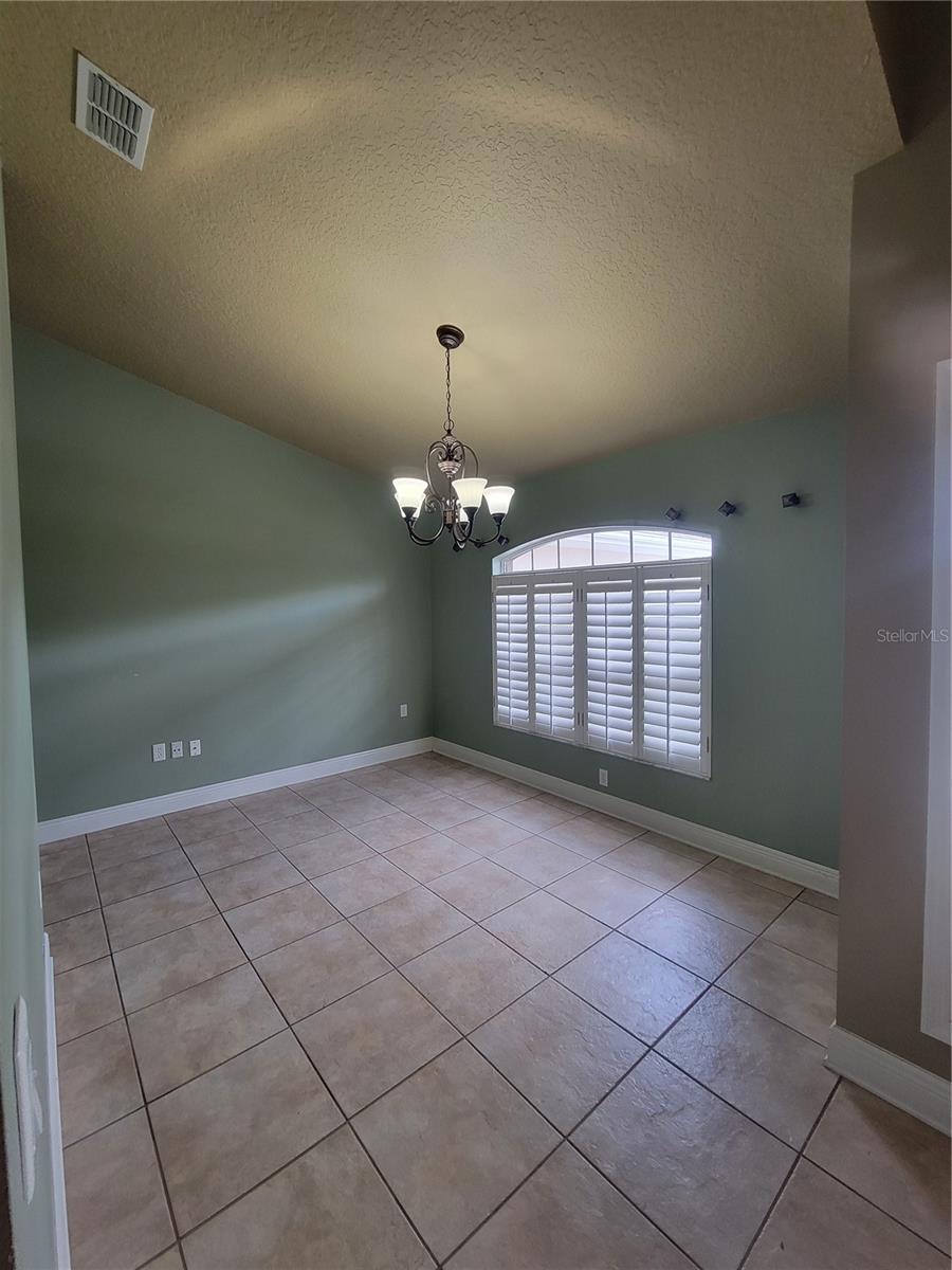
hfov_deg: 89.9
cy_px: 635
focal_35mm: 13
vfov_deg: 106.2
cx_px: 476
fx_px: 477
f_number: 2.2
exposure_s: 1/60
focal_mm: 2.2
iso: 160
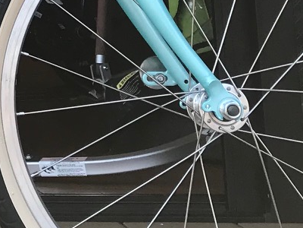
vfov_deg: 10.0
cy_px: -176
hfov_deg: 12.7
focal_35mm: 141
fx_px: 1234
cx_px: -253
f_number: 1.8
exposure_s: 1/591
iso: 20
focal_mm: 3.99
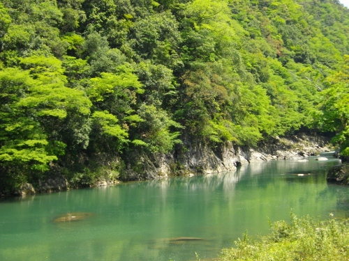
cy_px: 130
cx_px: 174
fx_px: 625
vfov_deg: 23.7
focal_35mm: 62
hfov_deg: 31.2
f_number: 4.1
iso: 100
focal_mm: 11
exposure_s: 1/250
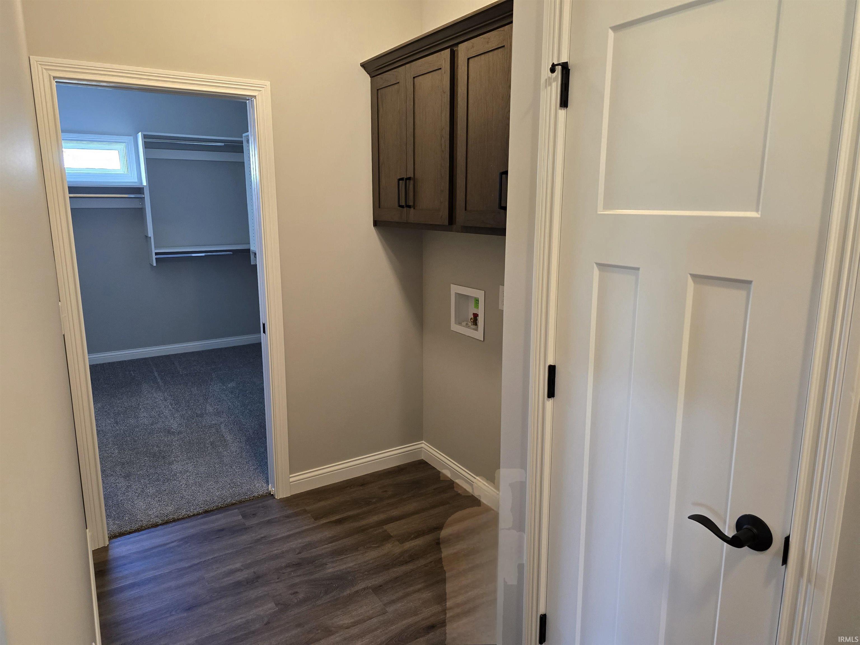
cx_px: 430
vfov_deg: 58.9
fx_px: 571
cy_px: 322
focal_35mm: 23
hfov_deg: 73.9
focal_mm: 6.3
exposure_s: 1/120
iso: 500
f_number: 1.7
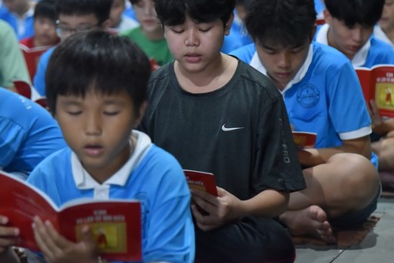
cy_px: 80
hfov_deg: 14.7
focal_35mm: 139
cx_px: 201
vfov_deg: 9.9
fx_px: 1522
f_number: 4
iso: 5000
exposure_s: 1/125
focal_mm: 98
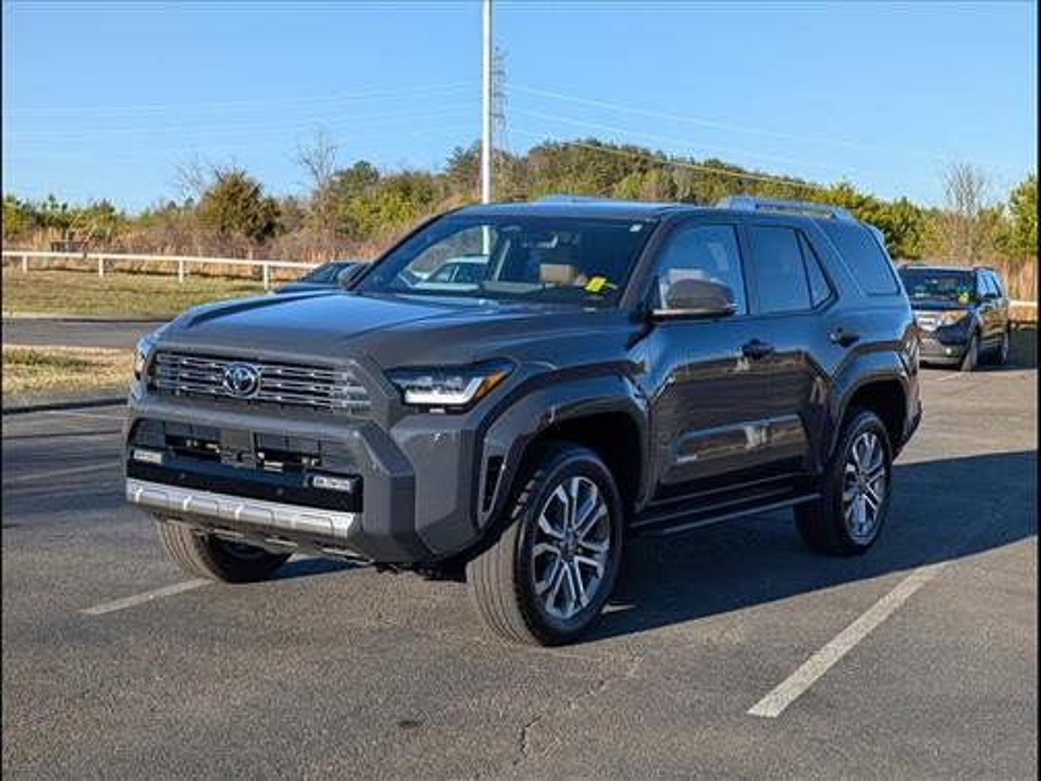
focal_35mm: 49
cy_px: 390
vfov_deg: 29.7
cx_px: 520
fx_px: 1474
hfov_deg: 38.9
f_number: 1.68
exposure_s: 1/833
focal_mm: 6.9
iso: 20
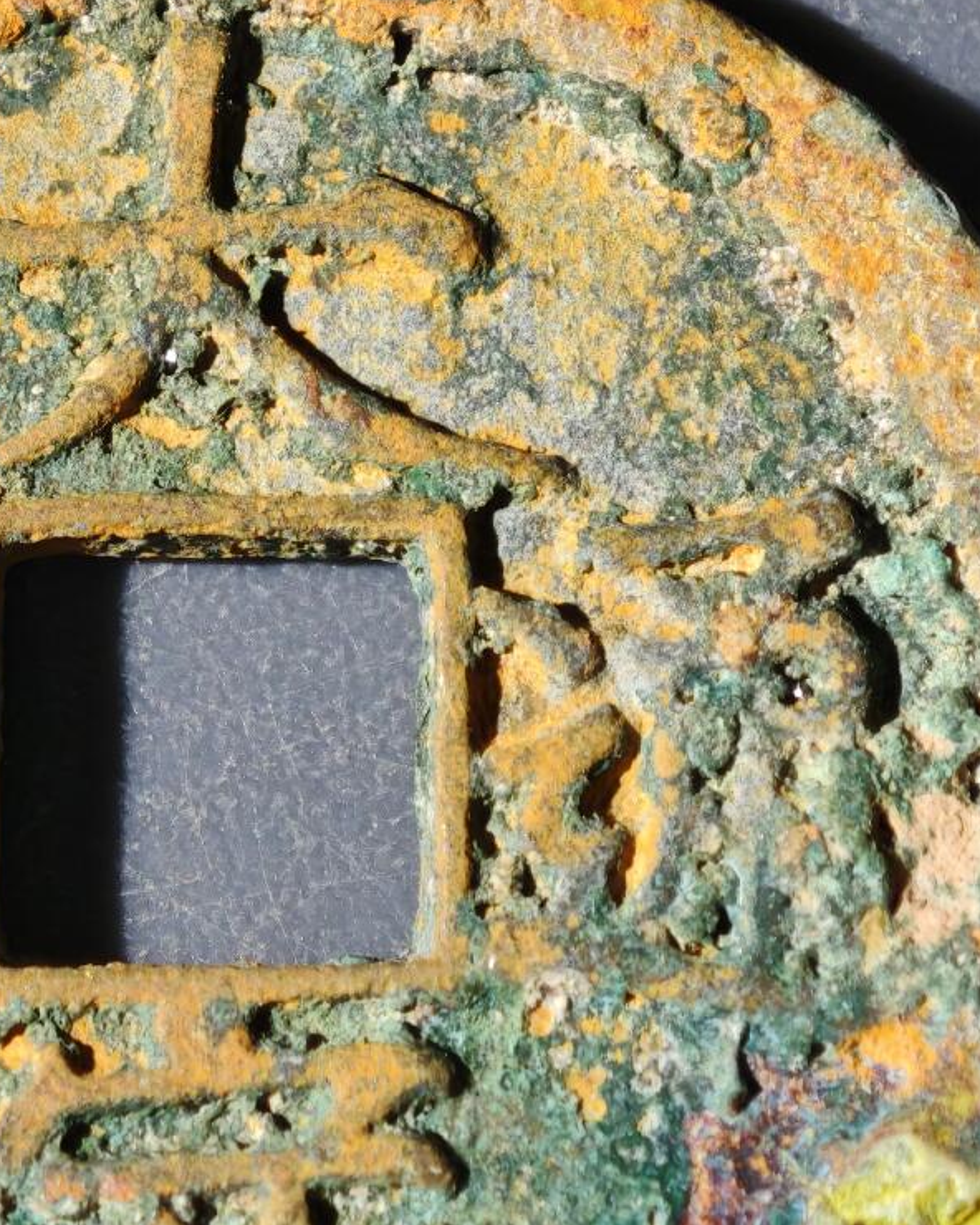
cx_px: 223
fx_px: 8955
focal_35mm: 247
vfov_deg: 7.8
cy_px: 679
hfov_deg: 6.3
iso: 400
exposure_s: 1/100
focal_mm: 9
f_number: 2
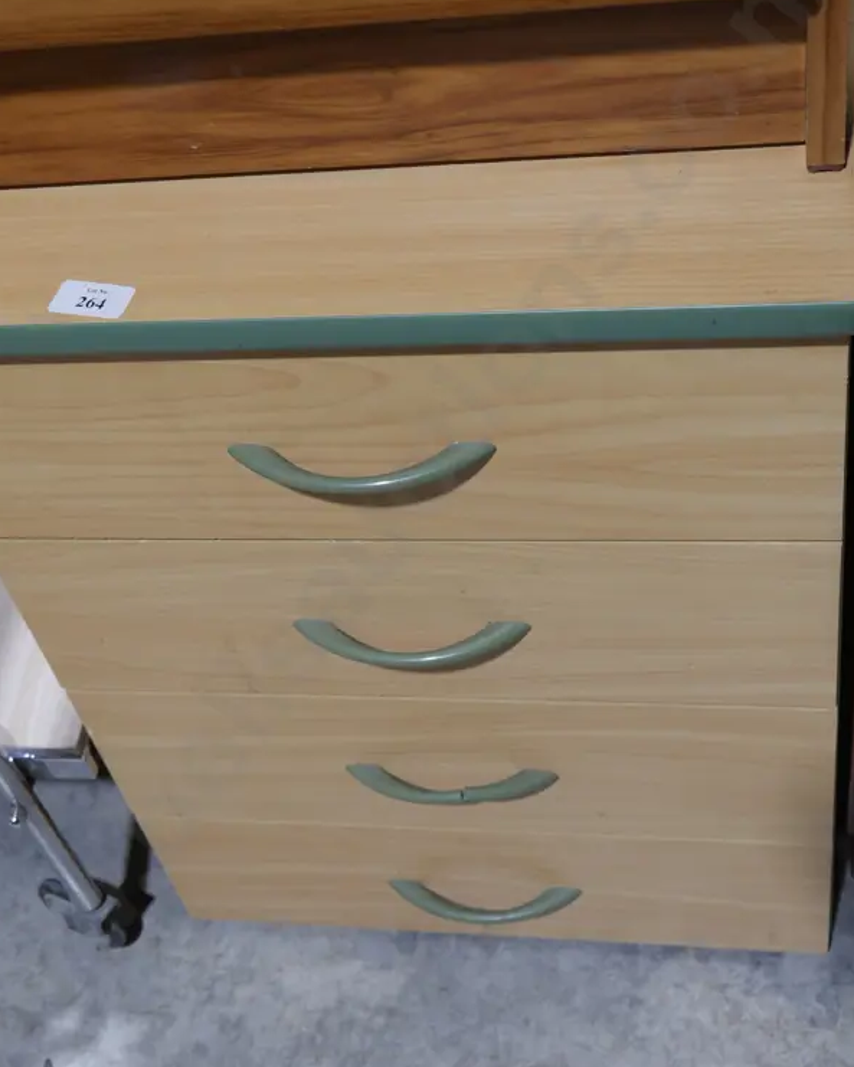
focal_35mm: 54
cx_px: 384
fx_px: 1706
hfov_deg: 28.1
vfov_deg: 34.7
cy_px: 531
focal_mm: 20
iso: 400
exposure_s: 1/60
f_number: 4.5
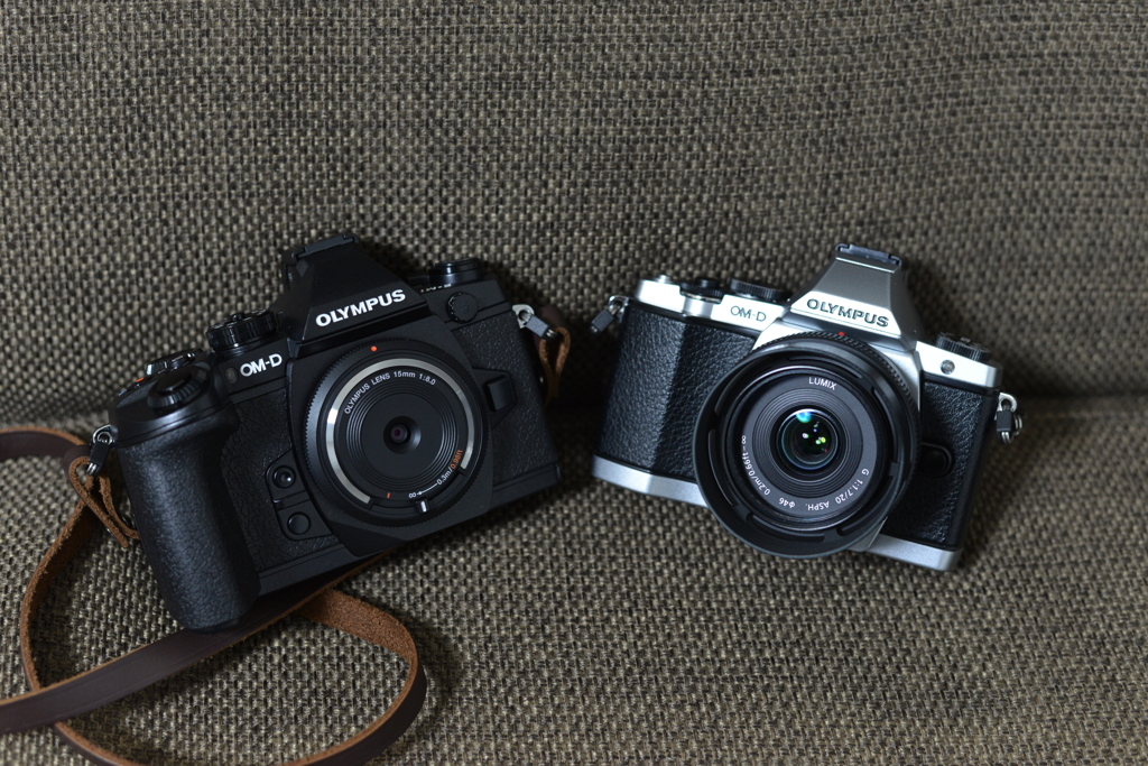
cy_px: 383
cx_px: 574
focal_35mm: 50
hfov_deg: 39.6
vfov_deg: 27.0
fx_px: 1595
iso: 1600
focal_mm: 50
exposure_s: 1/50
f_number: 4
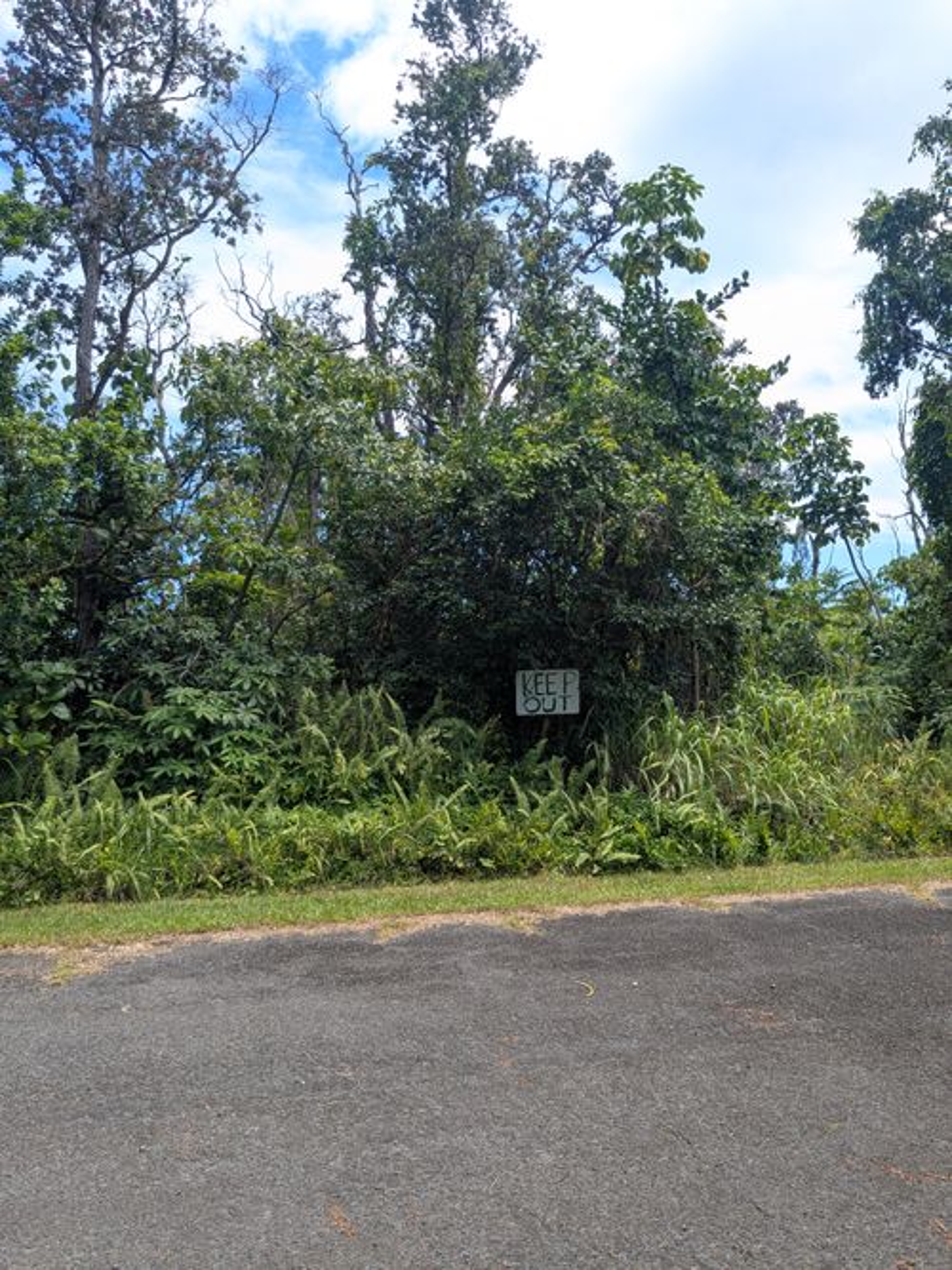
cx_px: 476
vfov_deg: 65.3
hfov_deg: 51.3
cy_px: 635
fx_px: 990
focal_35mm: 27
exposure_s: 1/1114
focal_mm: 4.38
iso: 46
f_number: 1.73
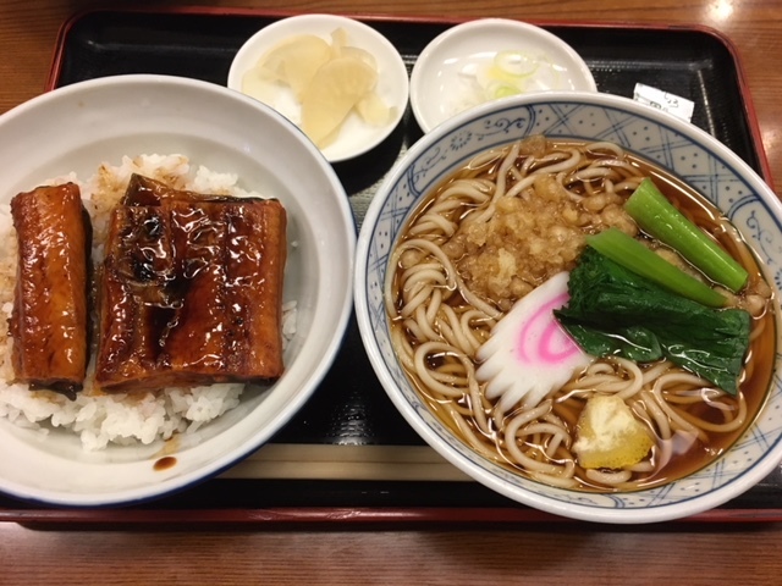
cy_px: 293
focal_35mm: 29
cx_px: 391
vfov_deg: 48.2
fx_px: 655
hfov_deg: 61.7
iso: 160
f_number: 2.2
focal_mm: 4.15
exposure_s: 1/33
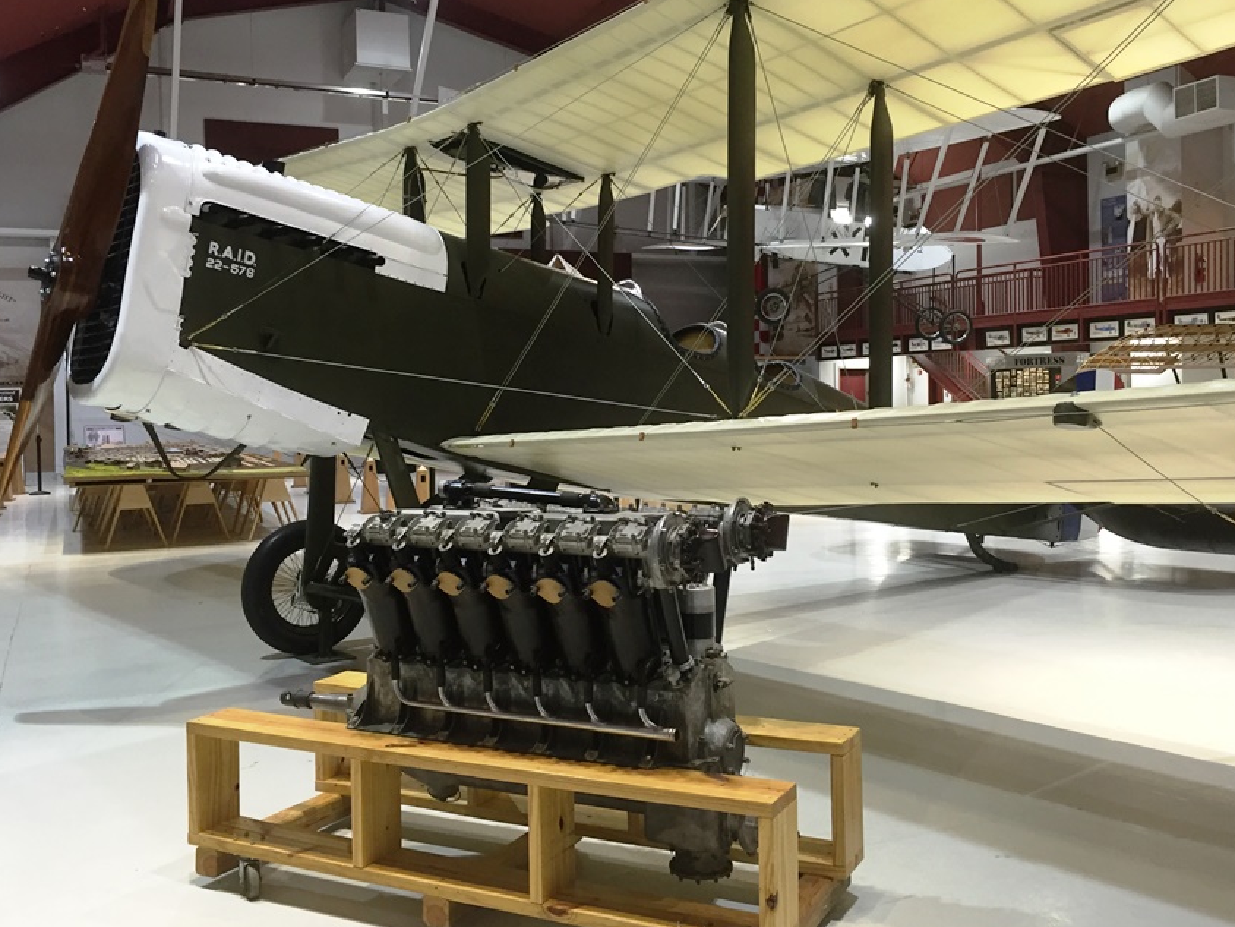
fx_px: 1177
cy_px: 413
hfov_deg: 55.4
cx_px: 625
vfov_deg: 42.9
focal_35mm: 33
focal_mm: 4.15
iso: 125
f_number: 2.2
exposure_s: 1/30
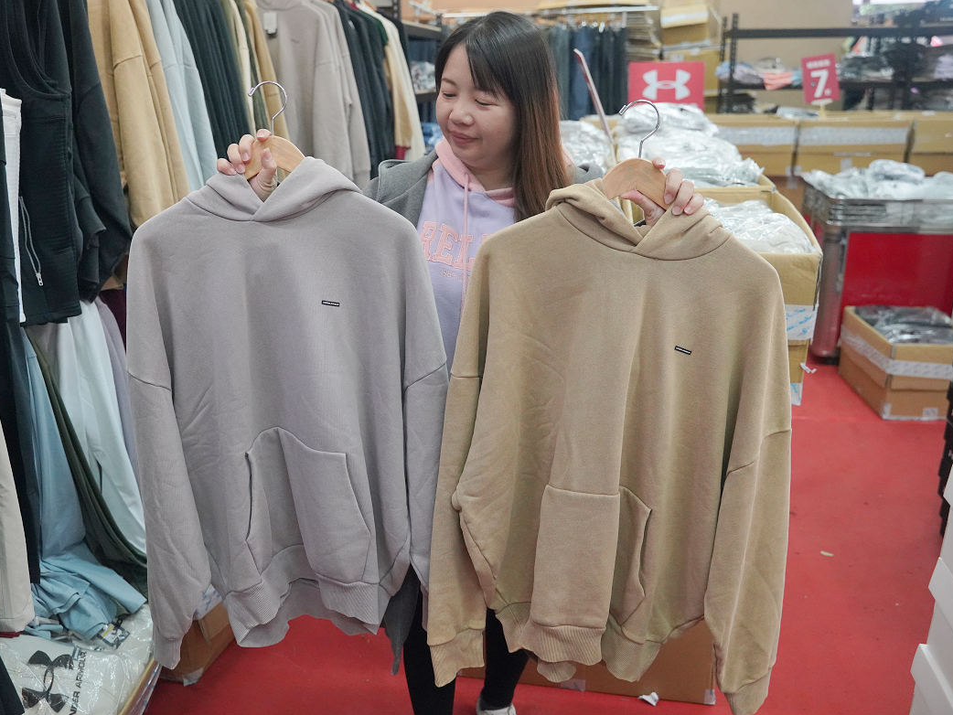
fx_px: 854
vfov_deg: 45.5
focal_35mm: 31
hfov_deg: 58.2
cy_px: 350
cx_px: 424
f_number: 4
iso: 6400
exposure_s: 1/160
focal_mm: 28
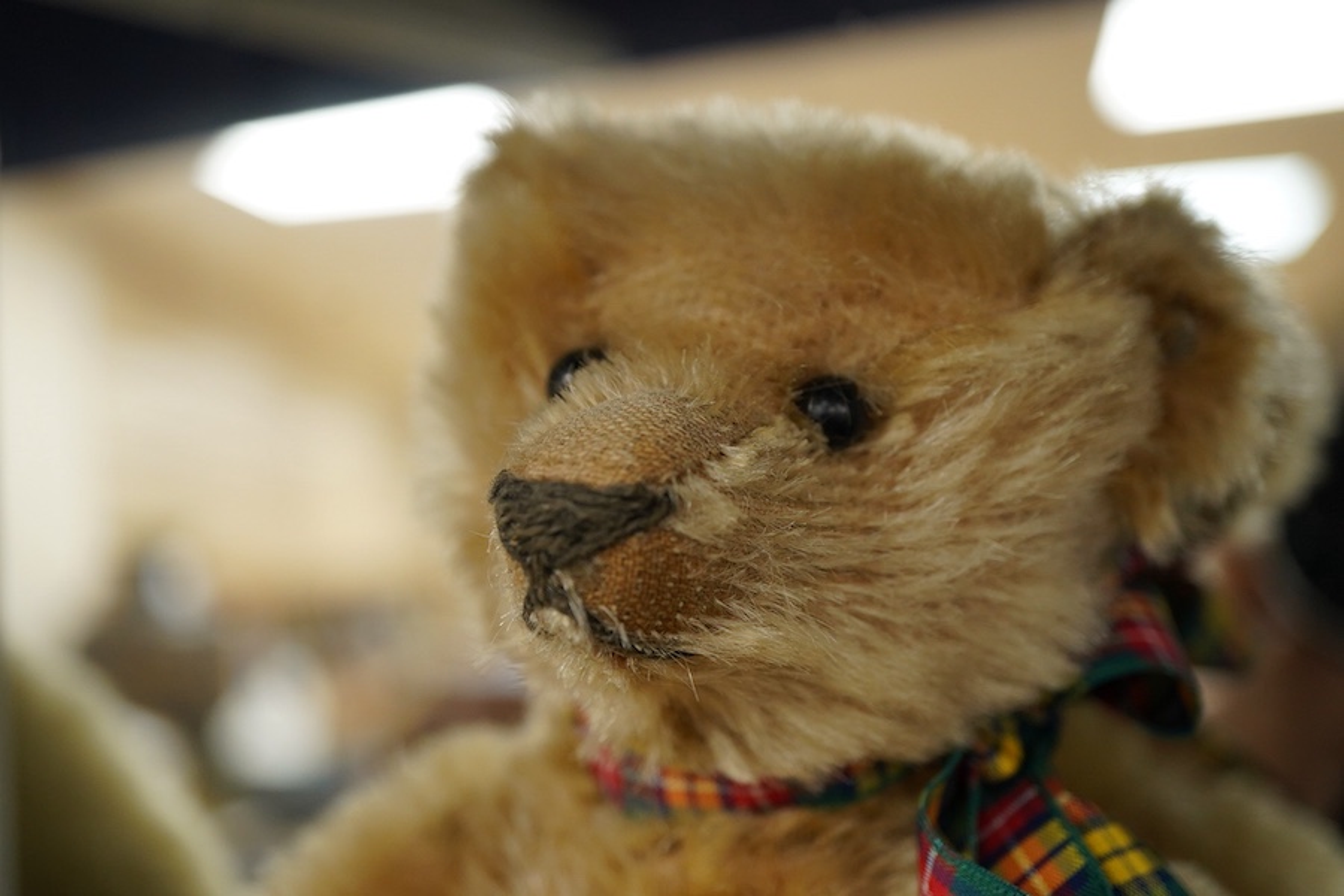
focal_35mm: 45
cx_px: 672
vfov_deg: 29.9
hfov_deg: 43.6
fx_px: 1680
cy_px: 448
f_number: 6.3
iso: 1250
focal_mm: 30
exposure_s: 1/125
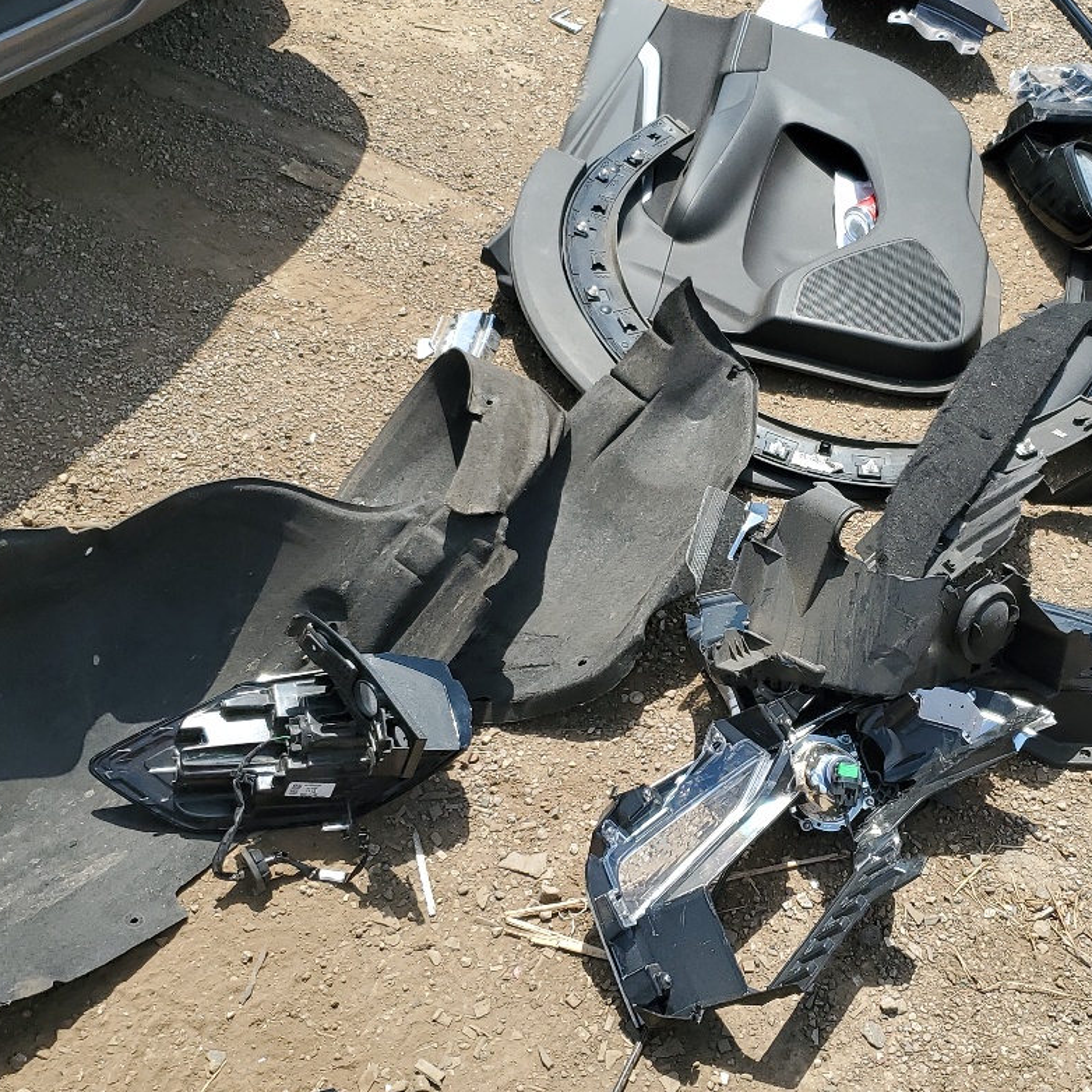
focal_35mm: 47
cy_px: 533
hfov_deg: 35.6
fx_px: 1677
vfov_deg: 36.1
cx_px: 753
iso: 50
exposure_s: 1/2500
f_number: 1.5
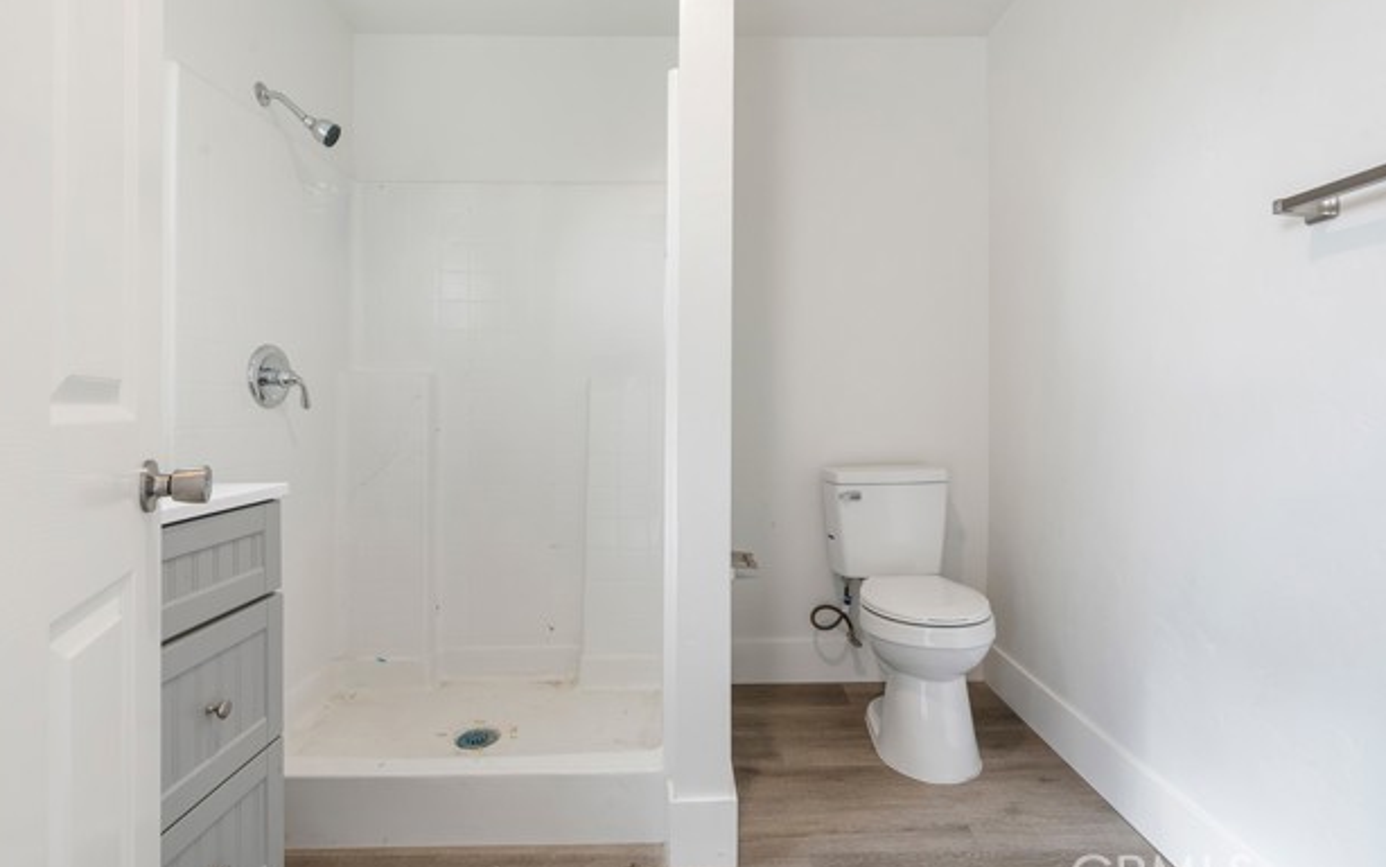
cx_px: 700
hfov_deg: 94.3
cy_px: 426
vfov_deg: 68.0
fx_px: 642
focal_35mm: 17
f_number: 9
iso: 400
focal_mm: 16
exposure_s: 1/4
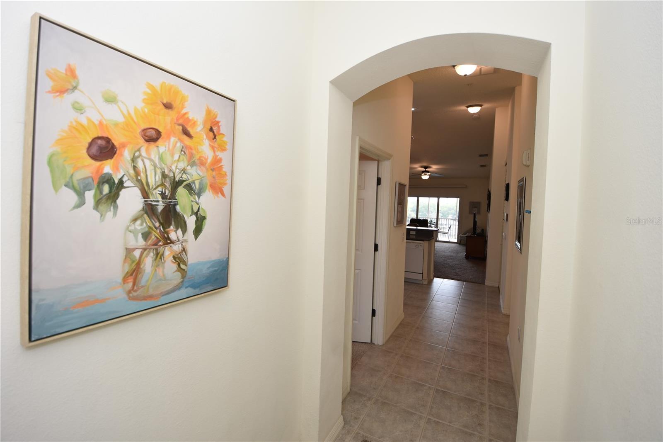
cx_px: 332
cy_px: 221
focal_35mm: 15
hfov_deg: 100.4
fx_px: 276
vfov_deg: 77.3
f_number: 4
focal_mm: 10
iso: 200
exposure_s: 1/60
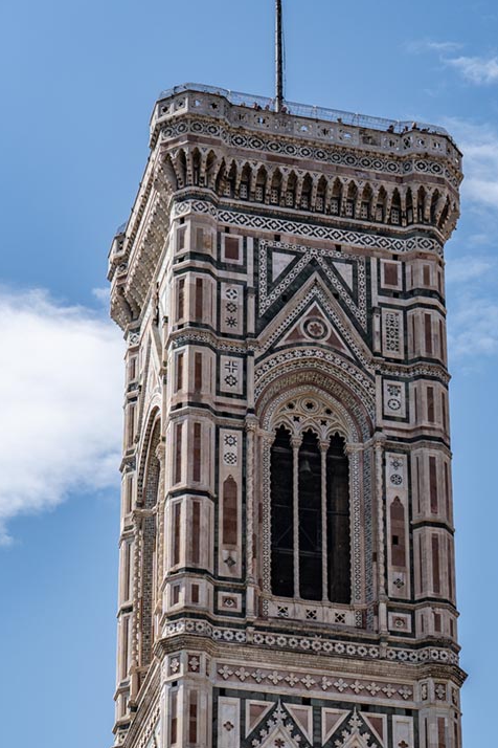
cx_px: 480
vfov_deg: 17.3
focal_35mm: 116
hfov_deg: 11.7
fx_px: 2405
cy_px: 701
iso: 100
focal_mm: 38.3
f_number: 5.6
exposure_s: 1/1000
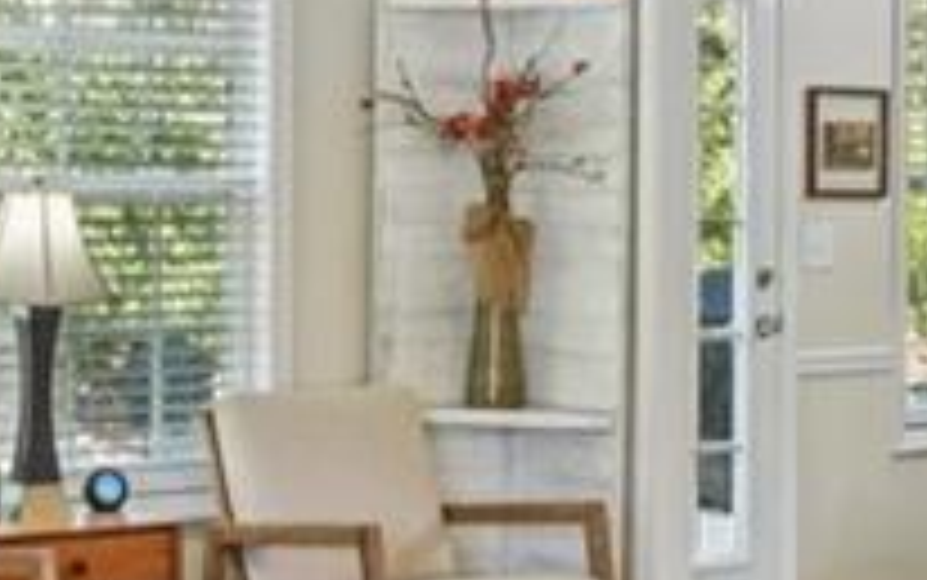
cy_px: 281
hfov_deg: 25.0
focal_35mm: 81
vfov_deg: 16.1
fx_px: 2047
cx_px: 148
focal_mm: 16
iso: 400
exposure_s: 1/8
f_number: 8
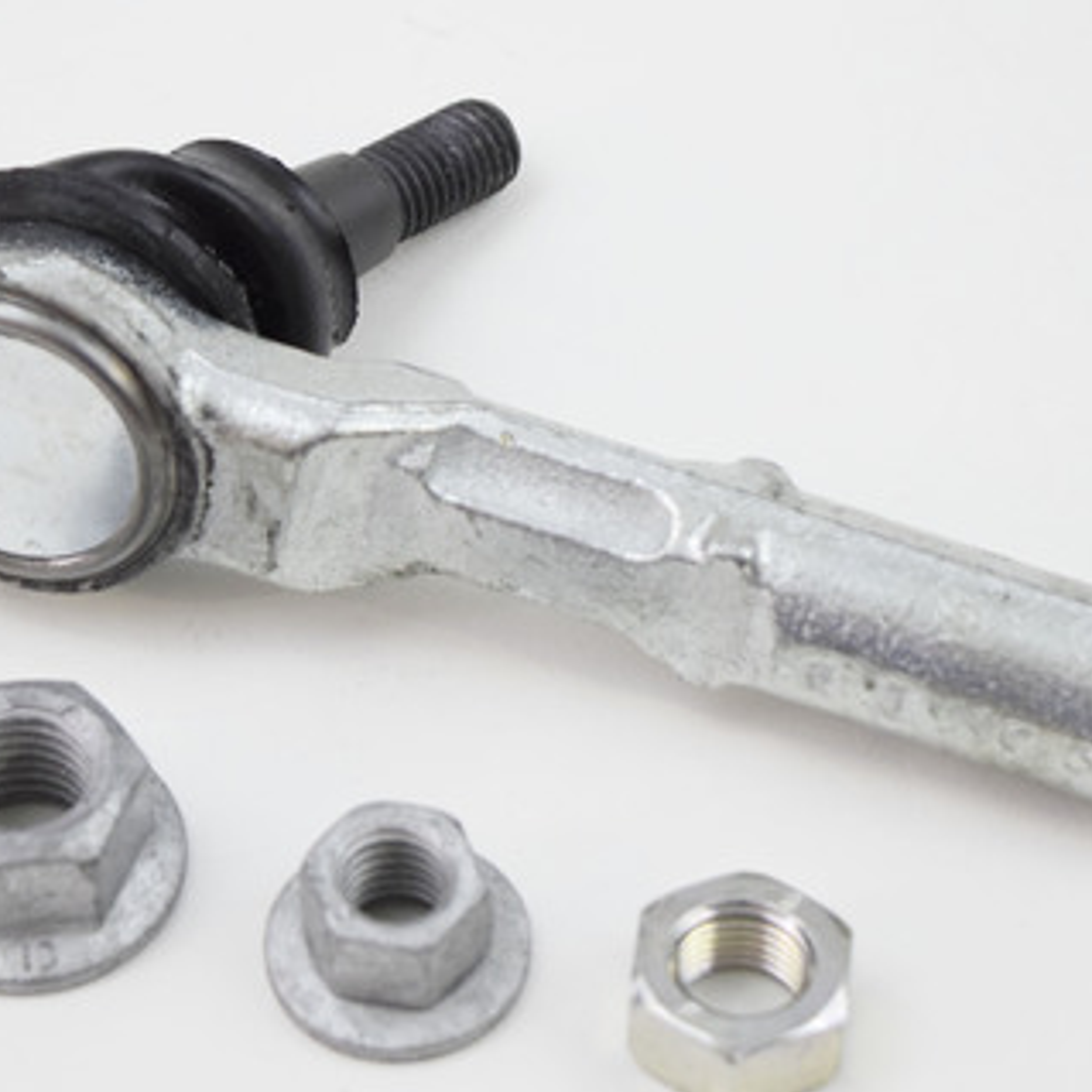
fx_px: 4568
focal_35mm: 128
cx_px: 445
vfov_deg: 13.6
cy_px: 563
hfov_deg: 13.6
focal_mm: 50
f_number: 5.6
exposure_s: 1/60
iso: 1600
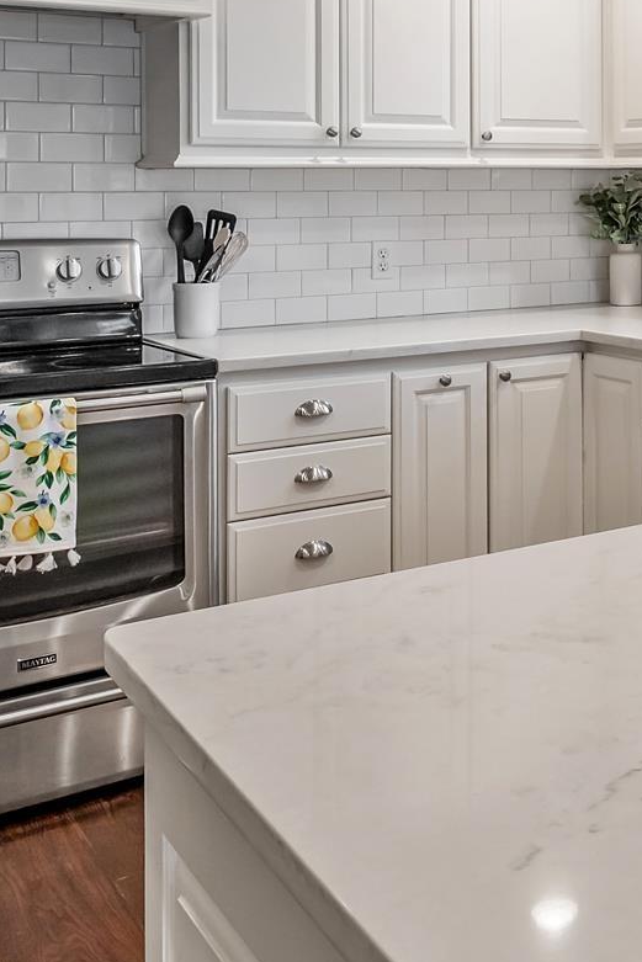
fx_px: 1283
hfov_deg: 25.7
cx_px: 729
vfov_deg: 39.4
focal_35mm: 48
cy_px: 183
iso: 800
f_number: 8
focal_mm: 15
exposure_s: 1/20
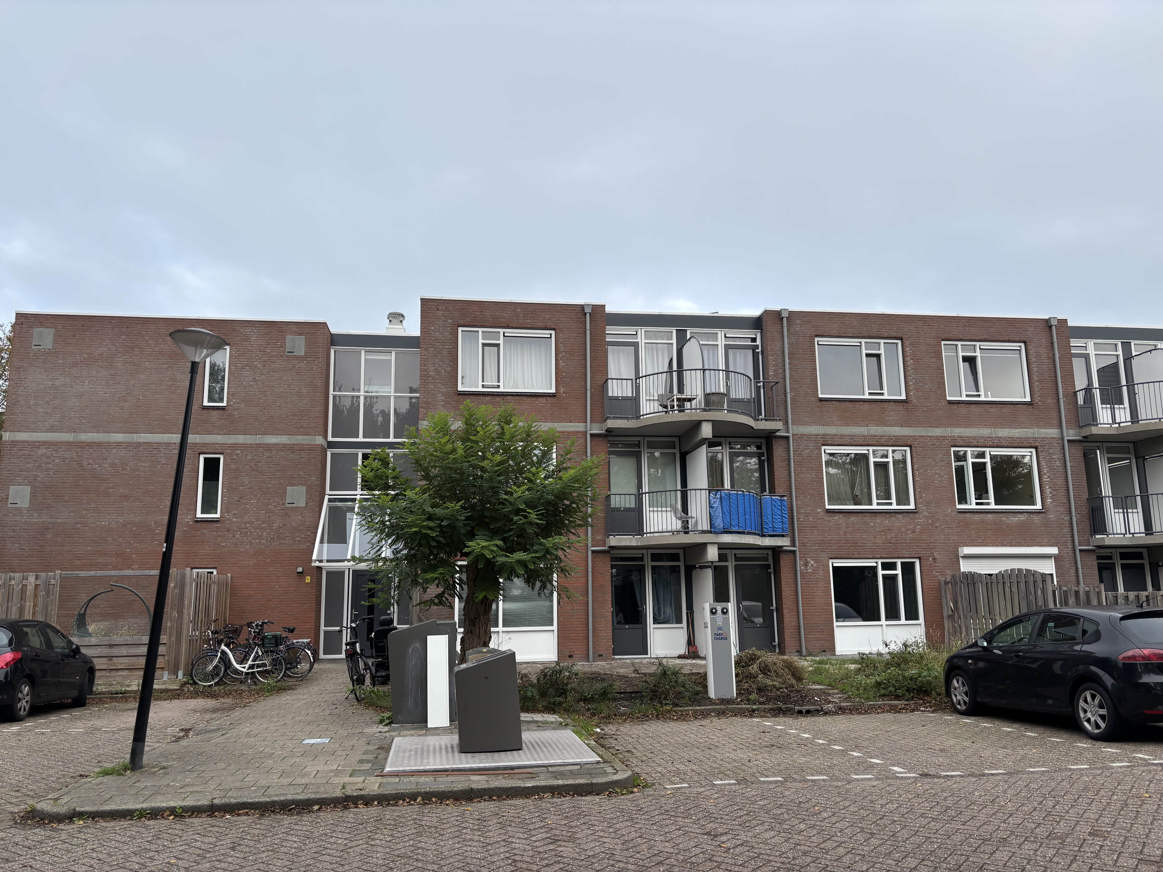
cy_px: 436
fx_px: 874
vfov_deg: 53.1
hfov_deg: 67.3
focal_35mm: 26
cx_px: 582
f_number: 1.6
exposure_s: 1/781
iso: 50
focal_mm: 6
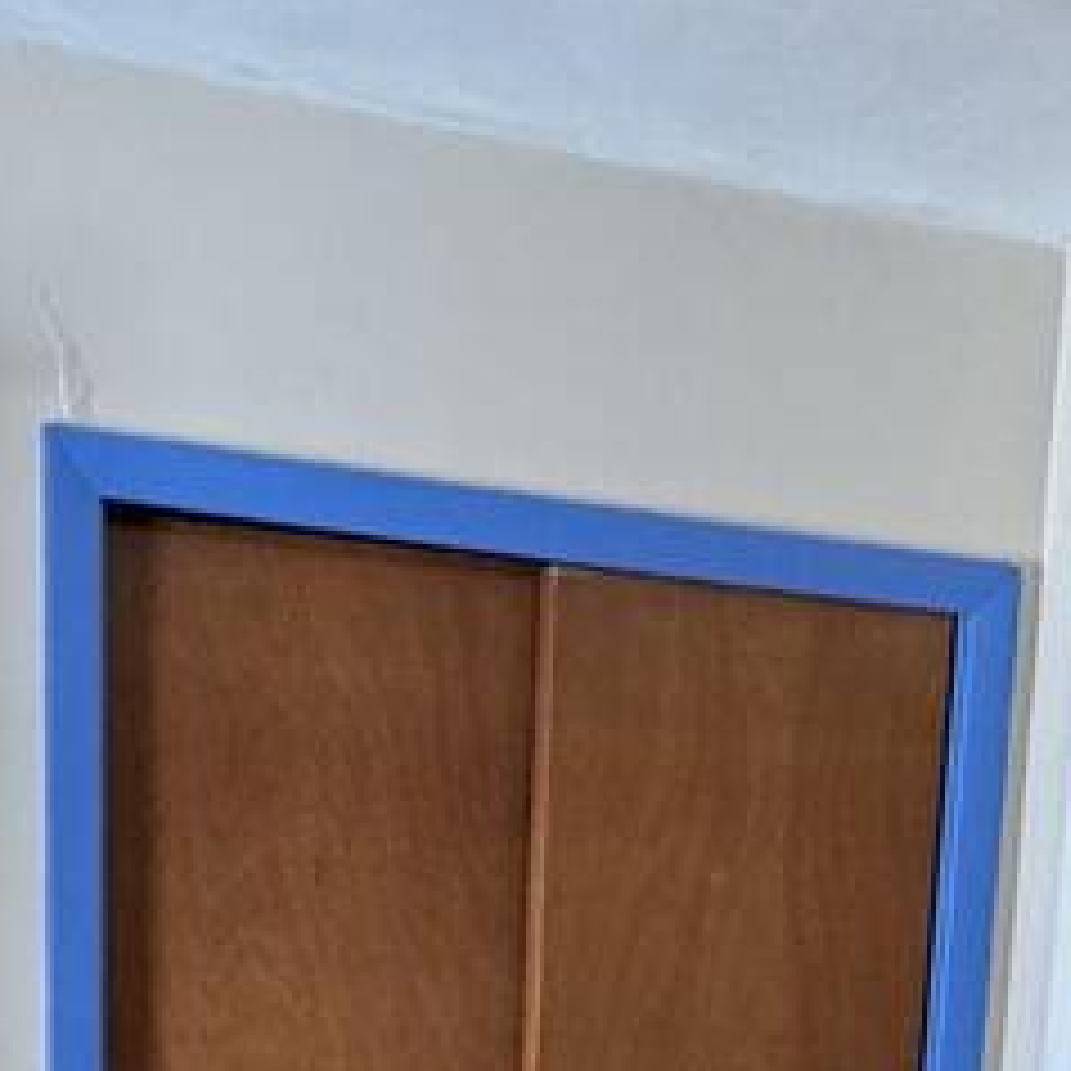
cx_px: 423
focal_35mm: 75
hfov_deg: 23.0
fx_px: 2625
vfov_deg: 18.8
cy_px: 1827
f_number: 2.2
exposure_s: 1/60
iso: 250
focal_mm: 2.22
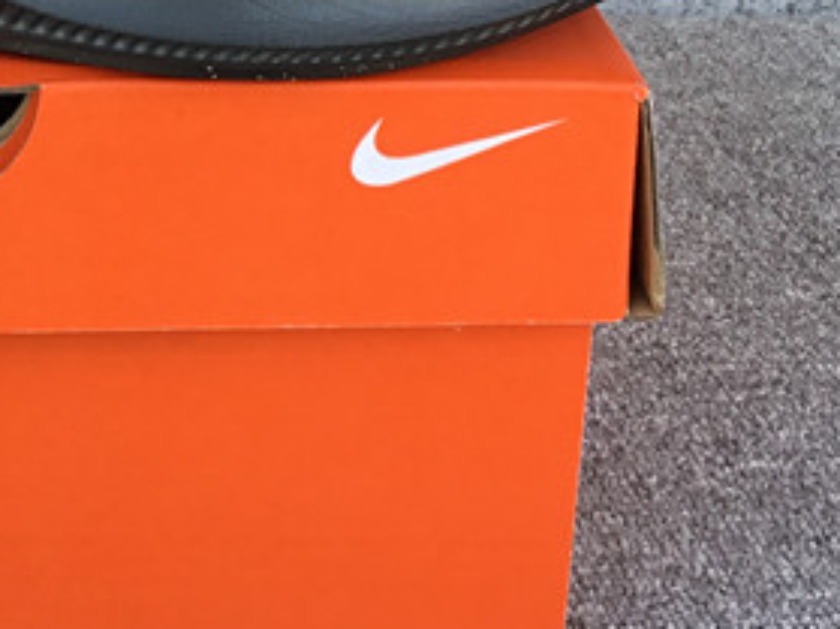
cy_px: -71
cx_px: -39
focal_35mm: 100
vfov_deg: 14.4
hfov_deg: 19.0
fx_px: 2426
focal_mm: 3.3
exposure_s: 1/103
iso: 25
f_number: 2.4
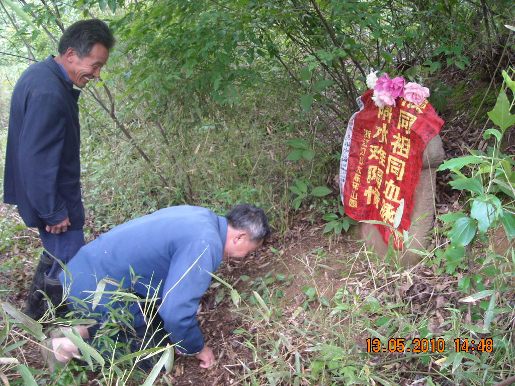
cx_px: 258
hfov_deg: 52.6
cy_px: 193
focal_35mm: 35
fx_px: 521
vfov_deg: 40.7
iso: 147
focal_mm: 5.7
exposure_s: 1/60
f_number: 2.8
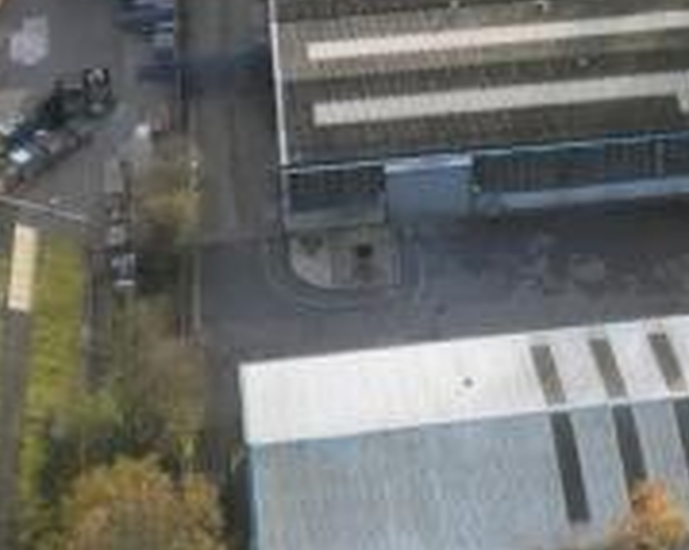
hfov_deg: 14.3
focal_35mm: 134
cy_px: -362
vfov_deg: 10.9
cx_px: 543
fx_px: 2731
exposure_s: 1/1000
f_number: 1.7
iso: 150
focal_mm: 6.72
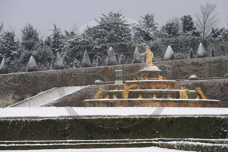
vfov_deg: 8.1
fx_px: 1076
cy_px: 76
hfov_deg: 12.1
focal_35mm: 170
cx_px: 114
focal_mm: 170
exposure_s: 1/160
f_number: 6.3
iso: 400
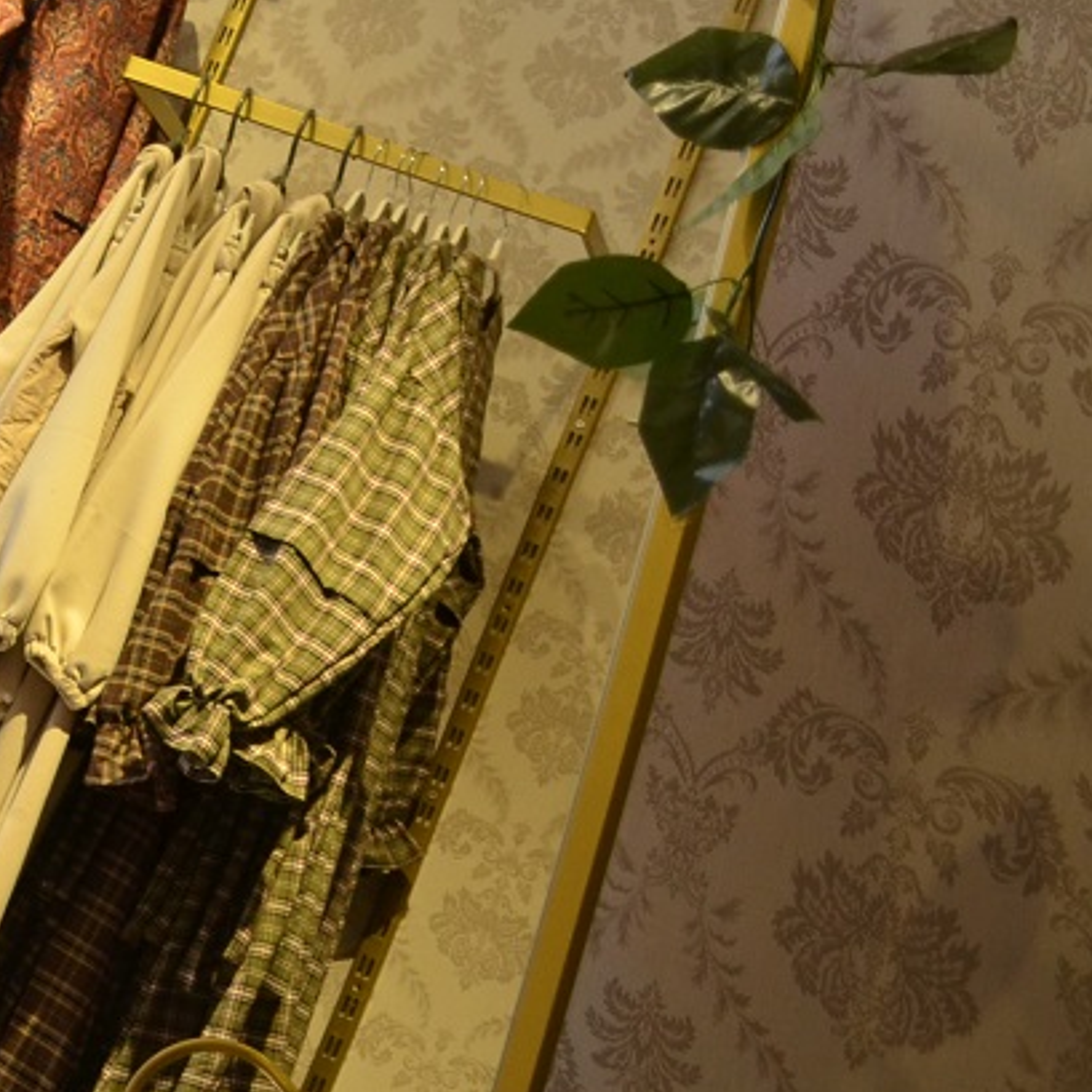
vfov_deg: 20.1
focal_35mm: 84
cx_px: -830
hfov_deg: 17.2
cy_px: 55
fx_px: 2998
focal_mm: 18
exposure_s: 1/60
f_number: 4
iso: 450
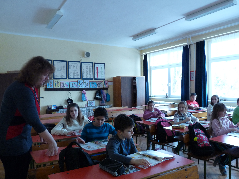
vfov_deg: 51.4
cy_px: 90
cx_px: 120
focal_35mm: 27
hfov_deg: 65.3
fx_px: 186
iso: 250
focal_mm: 4.8
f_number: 4
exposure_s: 1/30
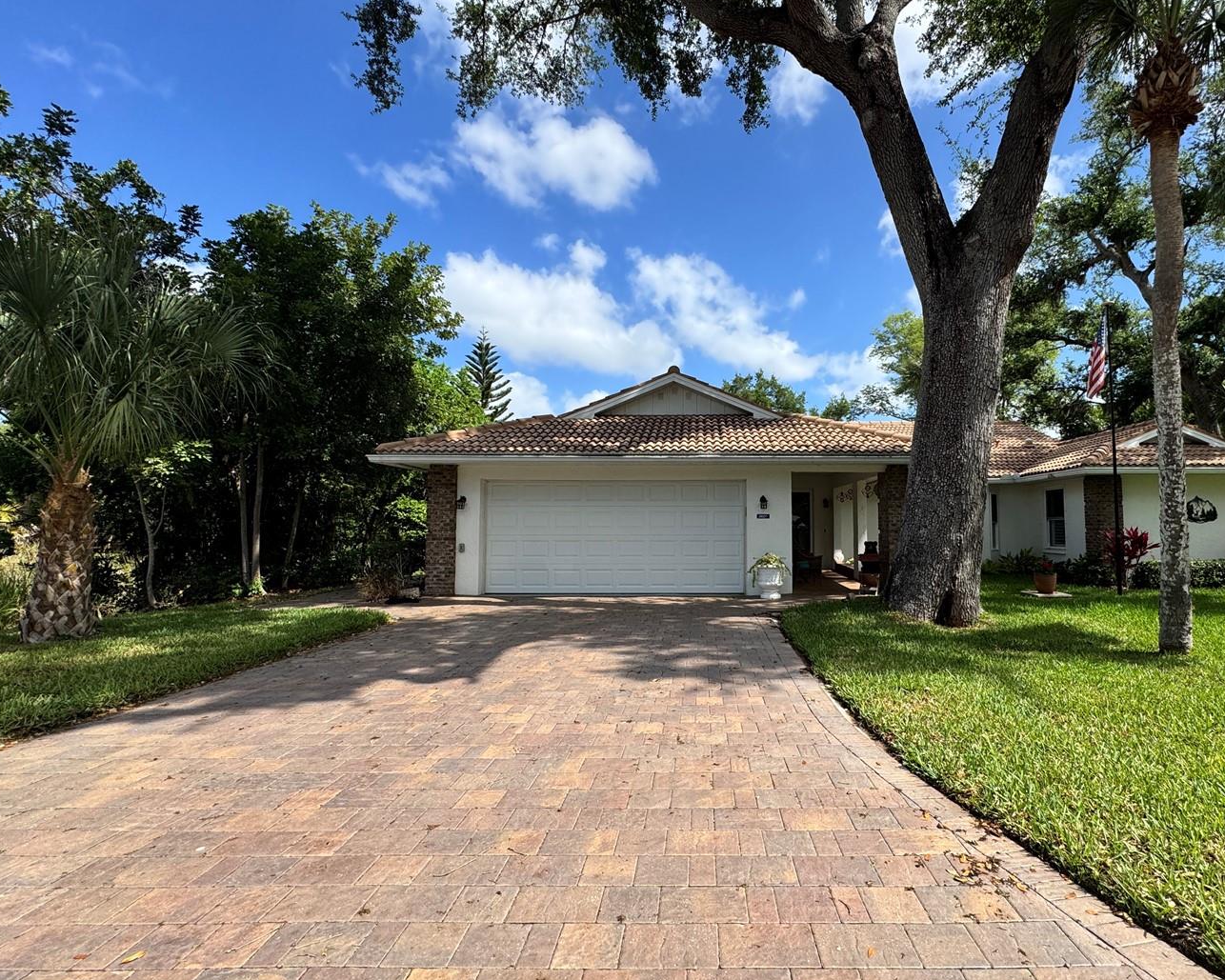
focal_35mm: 17
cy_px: 495
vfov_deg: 77.0
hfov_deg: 89.0
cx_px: 701
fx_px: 616
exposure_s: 1/1637
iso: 50
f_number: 2.2
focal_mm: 2.22
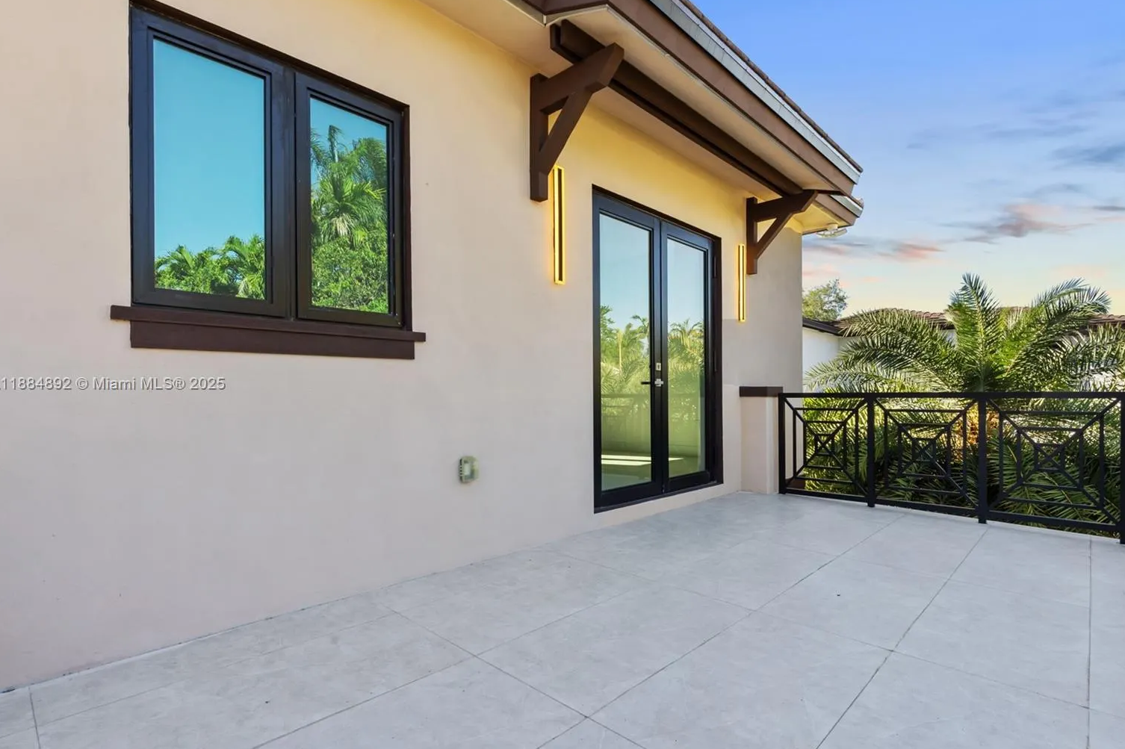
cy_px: 385
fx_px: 548
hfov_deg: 91.5
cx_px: 583
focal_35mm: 18
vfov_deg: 68.7
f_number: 14
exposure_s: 1/50
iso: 250
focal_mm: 16.5
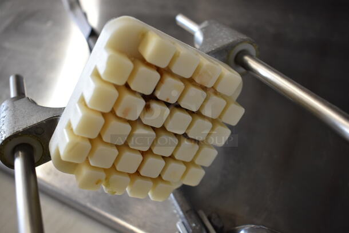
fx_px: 349
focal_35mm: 36
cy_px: 116
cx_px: 174
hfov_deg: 53.1
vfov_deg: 37.0
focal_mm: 24
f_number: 3.8
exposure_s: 1/40
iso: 400
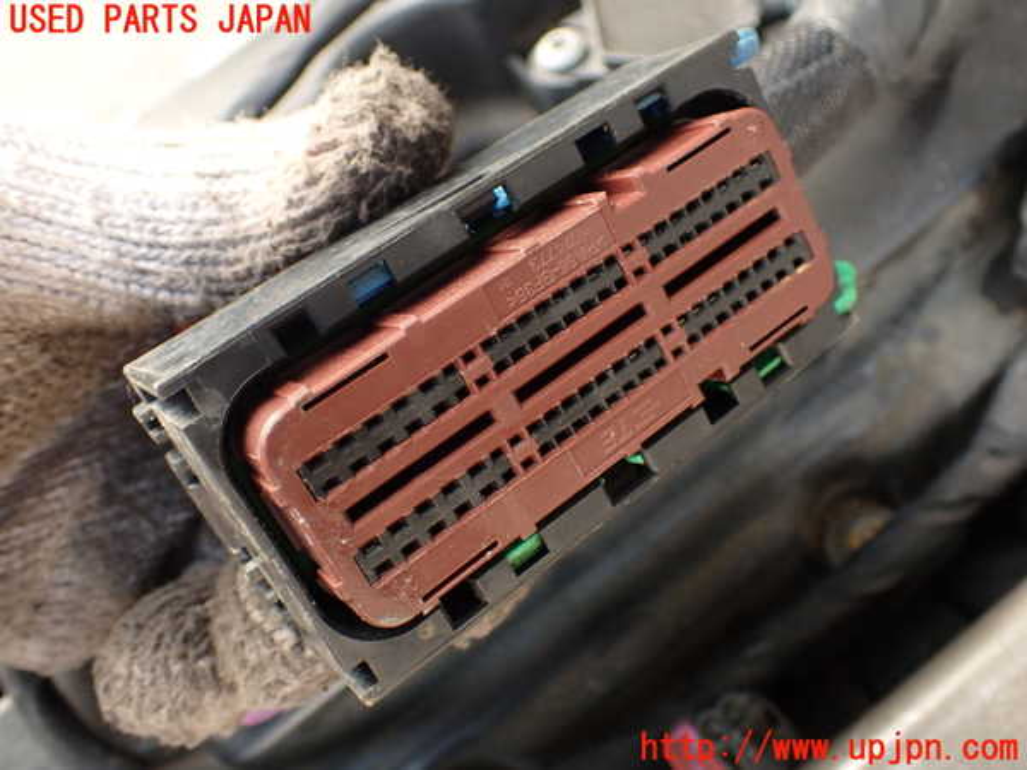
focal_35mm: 36
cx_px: 514
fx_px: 1068
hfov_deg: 51.4
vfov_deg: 39.7
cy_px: 385
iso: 200
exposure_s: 1/60
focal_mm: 6.37
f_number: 2.5
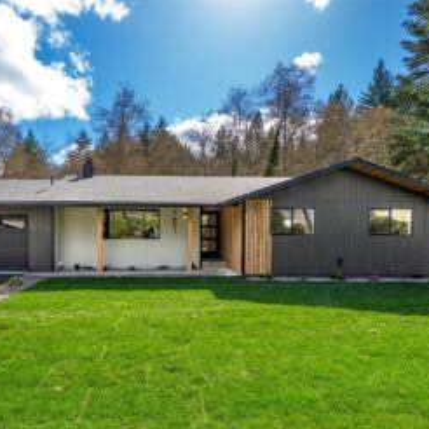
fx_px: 252
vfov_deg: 80.6
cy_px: 229
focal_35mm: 18
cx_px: 162
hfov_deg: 79.3
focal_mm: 13
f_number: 7.1
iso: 80
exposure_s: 1/80
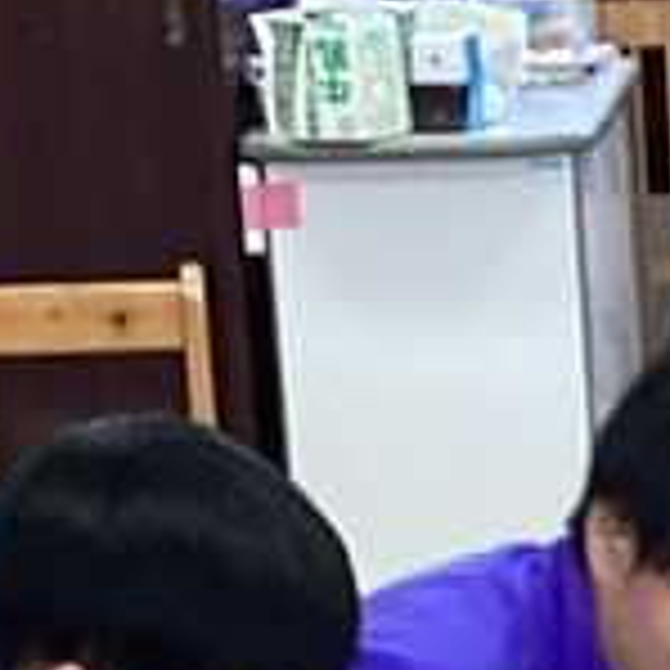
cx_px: 1025
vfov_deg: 7.2
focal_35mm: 235
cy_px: 1380
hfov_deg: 7.3
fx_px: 5146
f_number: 2.4
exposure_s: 1/60
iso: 125
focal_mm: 3.3
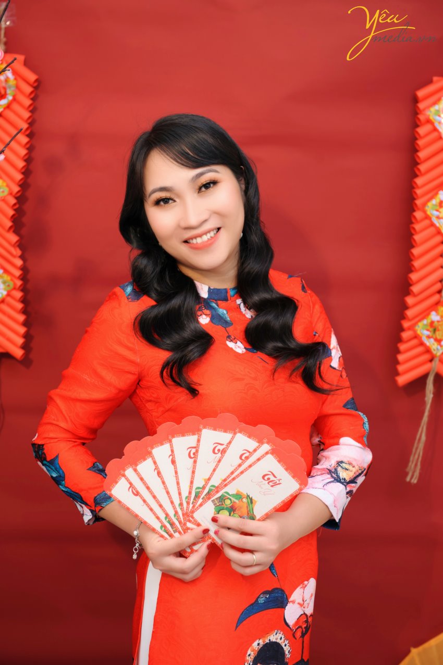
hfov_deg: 21.9
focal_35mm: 62
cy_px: 332
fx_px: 1146
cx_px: 222
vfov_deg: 32.4
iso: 250
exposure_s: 1/125
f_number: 4
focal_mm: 62
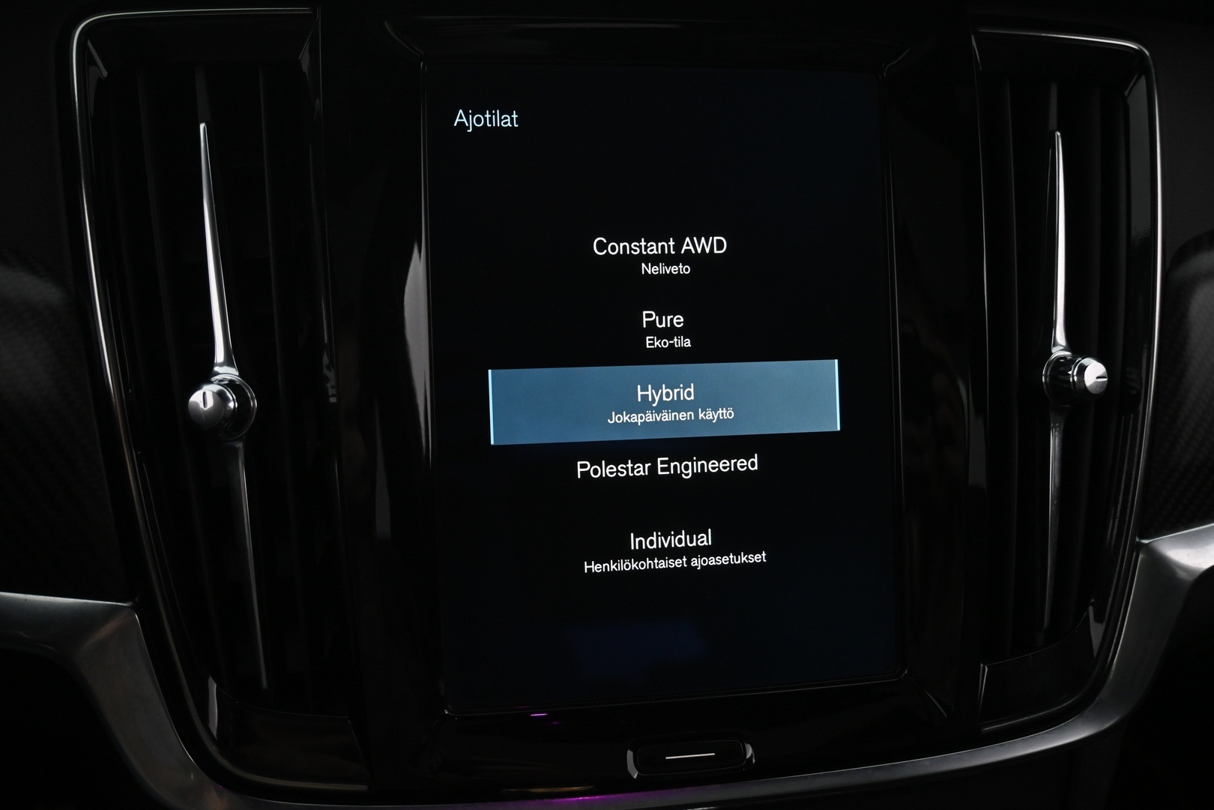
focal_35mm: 34
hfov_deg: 55.1
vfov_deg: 38.4
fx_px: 1163
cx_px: 607
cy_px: 405
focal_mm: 23
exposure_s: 1/40
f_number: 4.2
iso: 1600
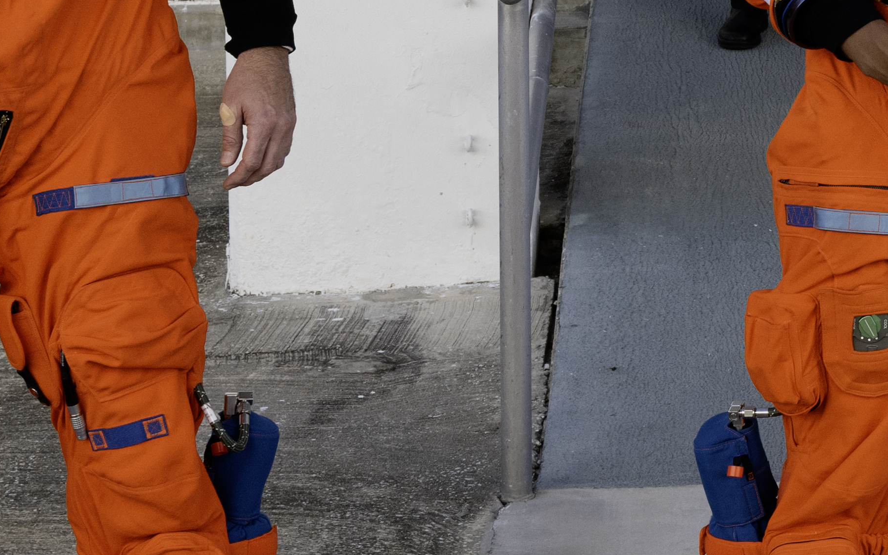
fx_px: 3485
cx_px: 1329
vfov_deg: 8.9
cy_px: -216
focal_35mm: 144
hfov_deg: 13.7
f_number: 8
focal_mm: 31
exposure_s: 1/250
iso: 200
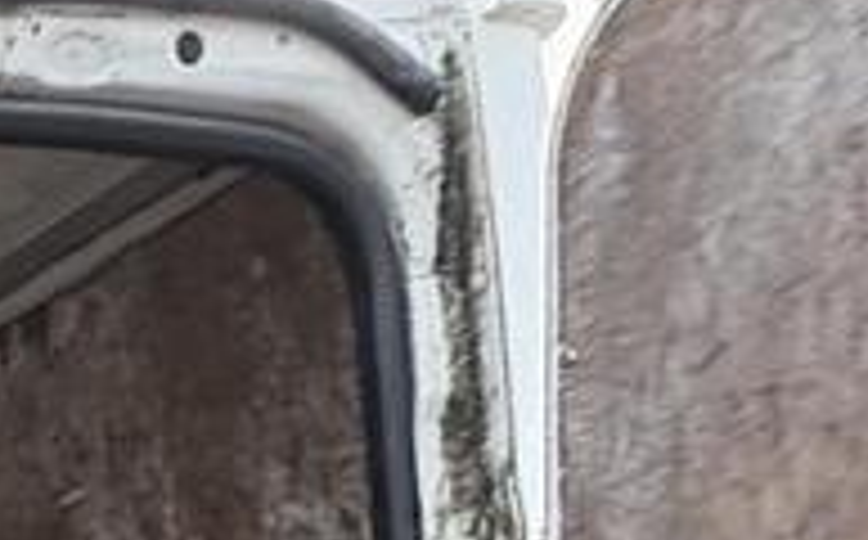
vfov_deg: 14.6
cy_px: 1156
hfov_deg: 22.3
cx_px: -558
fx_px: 1630
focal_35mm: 69
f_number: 2.2
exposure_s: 1/109
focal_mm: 2.22
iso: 125
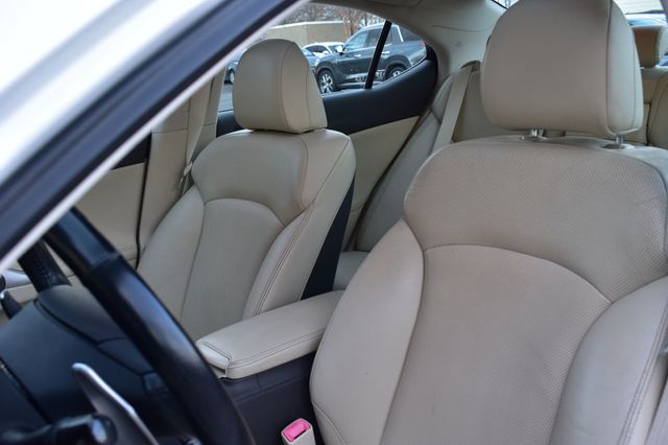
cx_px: 334
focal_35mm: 38
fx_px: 695
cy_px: 222
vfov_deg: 35.5
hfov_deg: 51.3
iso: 400
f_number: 7.1
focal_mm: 25
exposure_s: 1/25
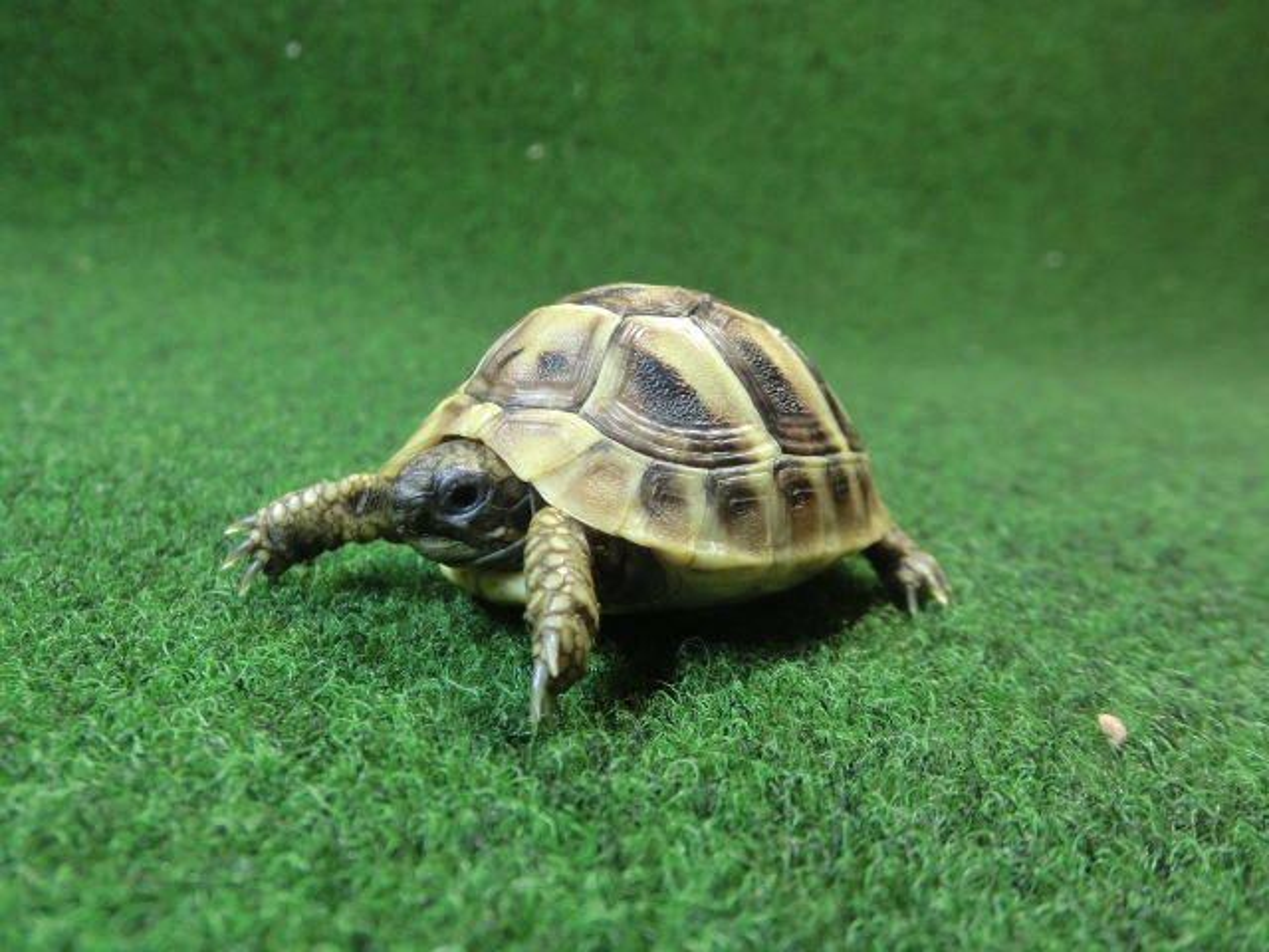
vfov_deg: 49.7
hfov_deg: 63.4
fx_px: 1026
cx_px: 634
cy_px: 476
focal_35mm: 28
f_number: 3
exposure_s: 1/60
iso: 320
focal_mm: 5
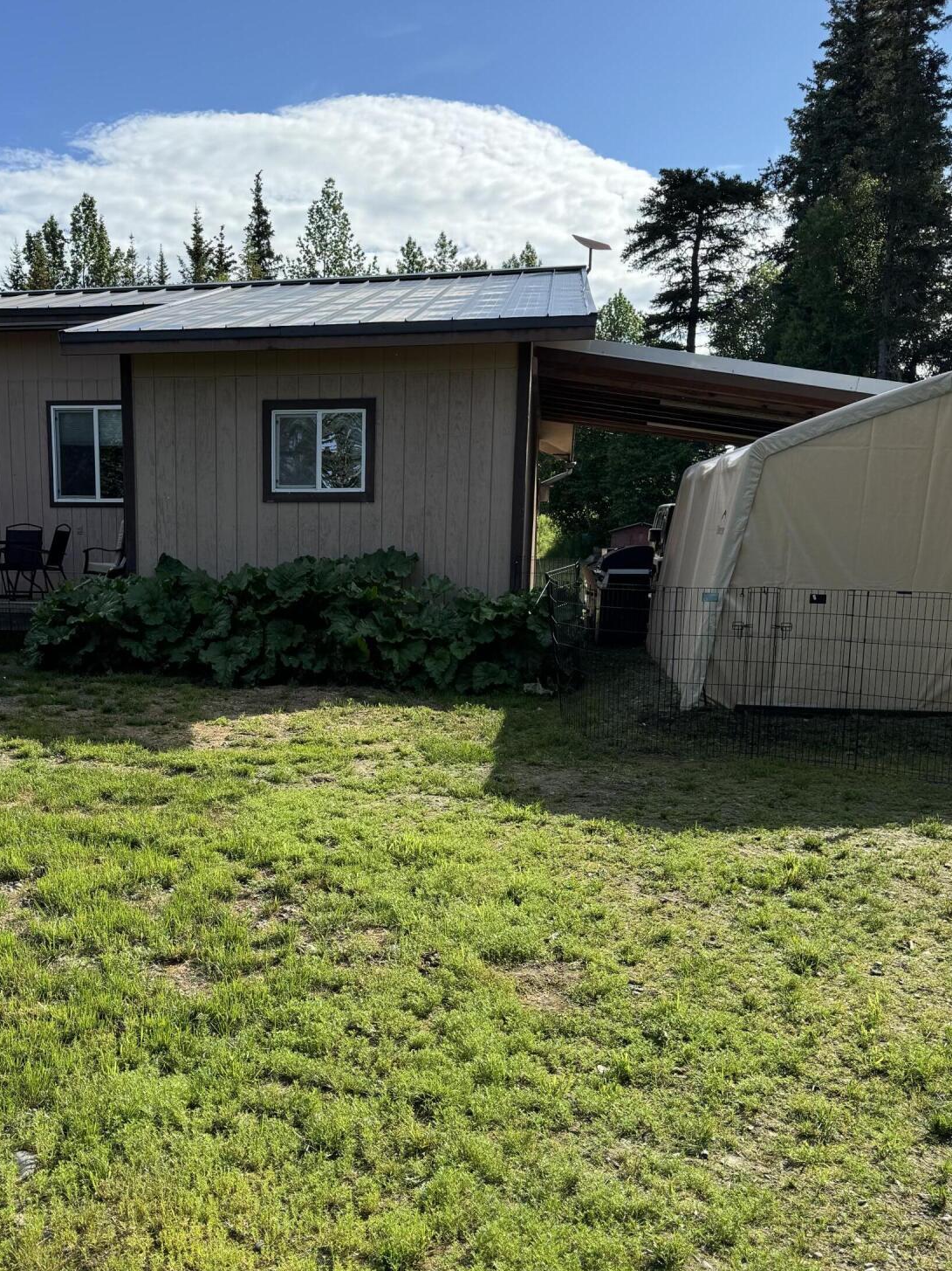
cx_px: 315
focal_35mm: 33
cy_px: 733
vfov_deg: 55.1
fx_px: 1210
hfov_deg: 42.3
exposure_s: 1/2506
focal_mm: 6.76
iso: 80
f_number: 1.78
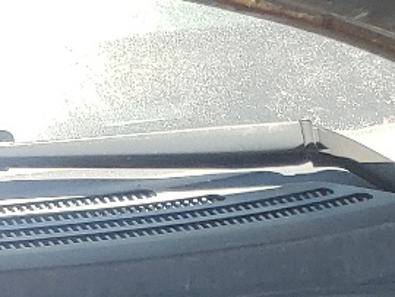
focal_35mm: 154
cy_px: 778
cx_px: -473
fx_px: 1759
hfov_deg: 11.2
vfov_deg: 8.6
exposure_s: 1/1111
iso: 50
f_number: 1.5
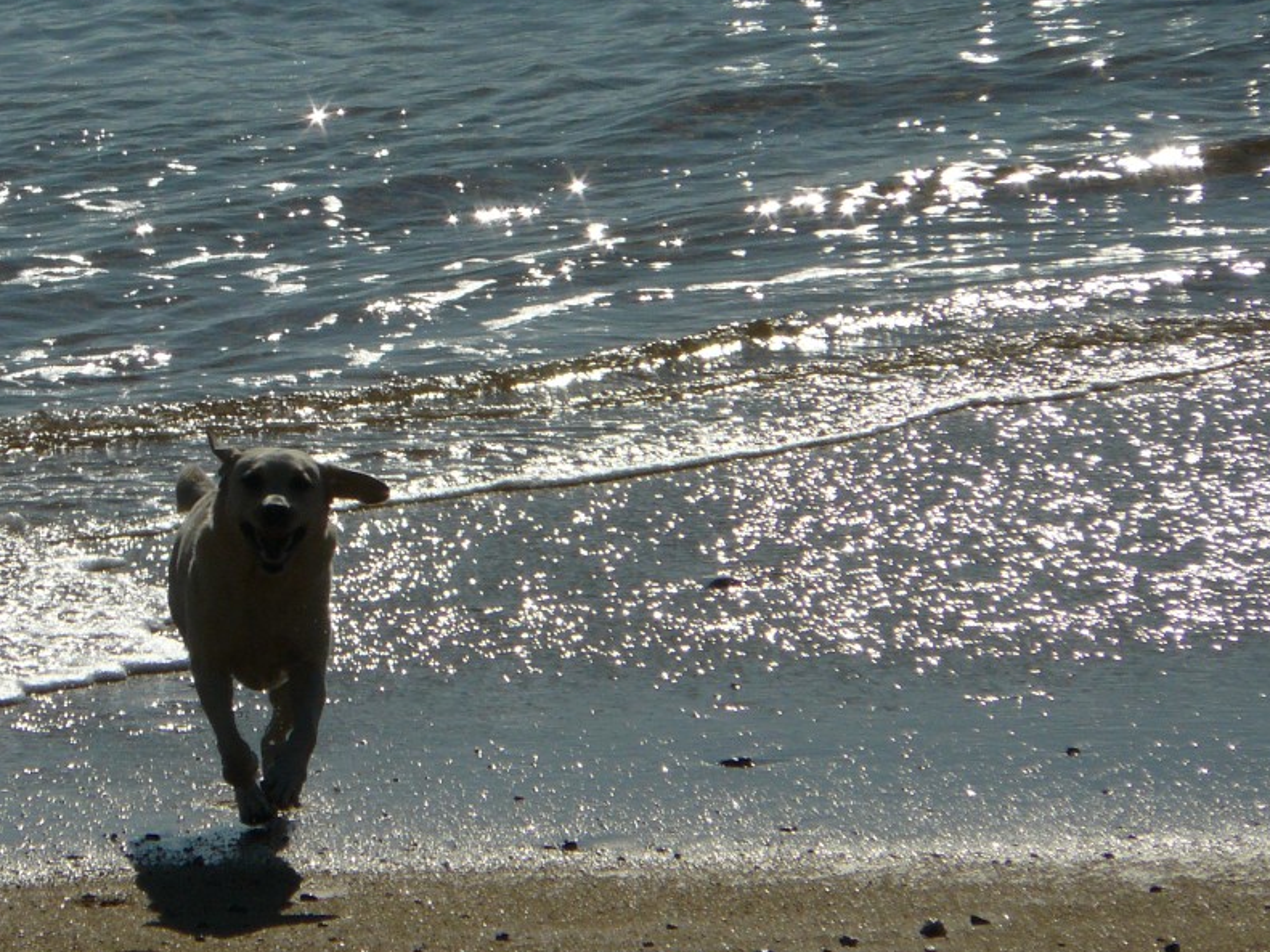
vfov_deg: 2.2
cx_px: 316
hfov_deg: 2.9
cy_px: 322
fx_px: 25238
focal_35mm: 688
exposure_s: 1/1000
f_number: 8
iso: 100
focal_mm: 72
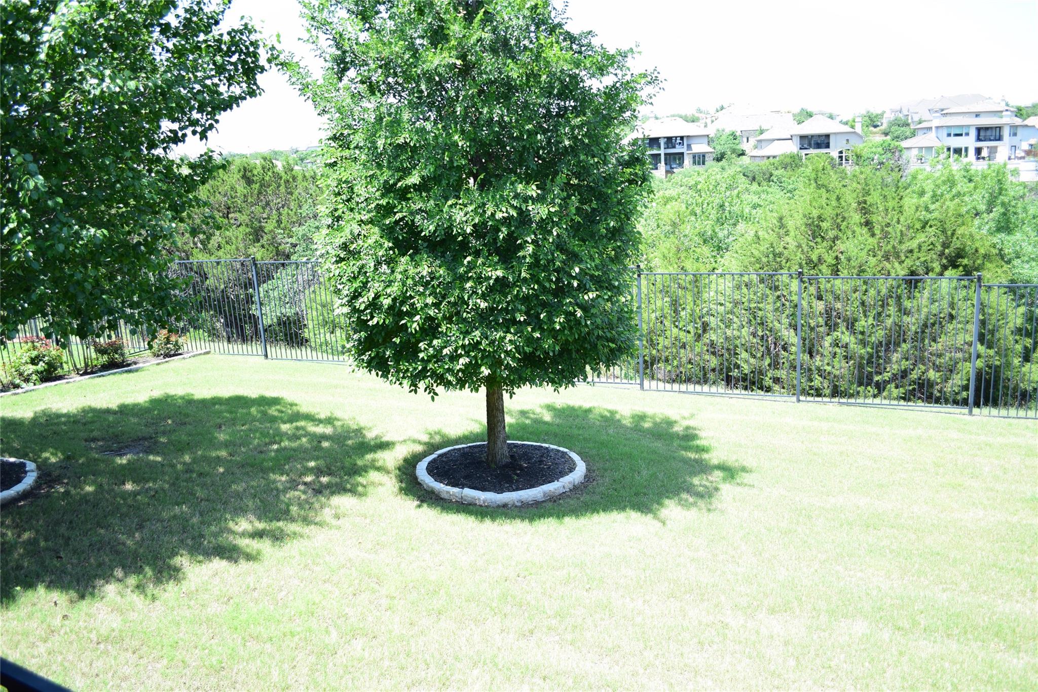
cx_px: 519
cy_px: 346
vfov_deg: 47.9
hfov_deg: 67.4
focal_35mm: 27
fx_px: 778
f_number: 7.1
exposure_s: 1/320
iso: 200
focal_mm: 18
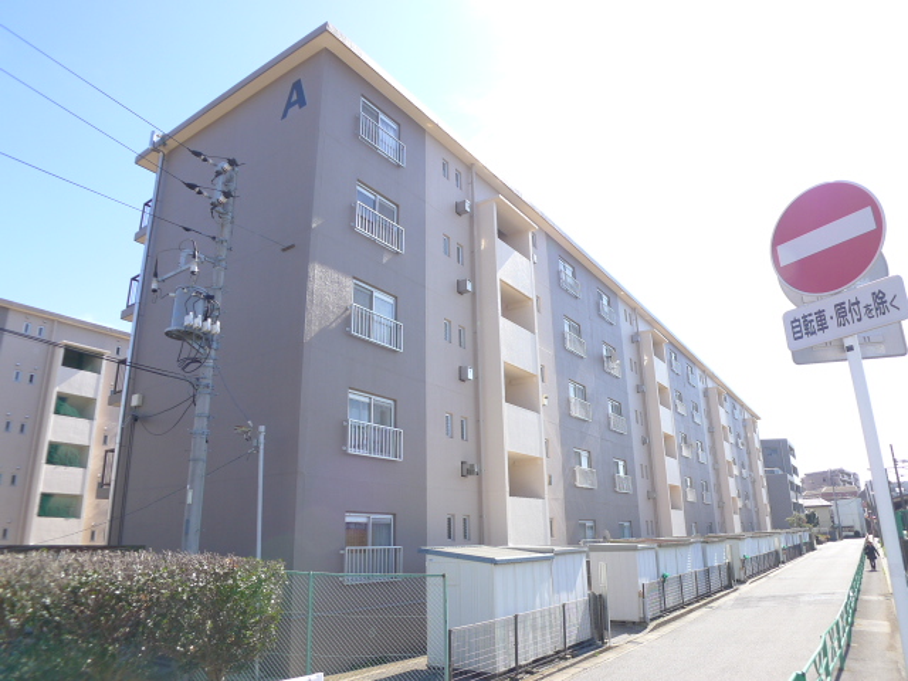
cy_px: 340
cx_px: 454
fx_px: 787
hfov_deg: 60.0
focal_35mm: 30
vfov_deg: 46.8
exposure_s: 1/500
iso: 100
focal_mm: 6.4
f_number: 3.2
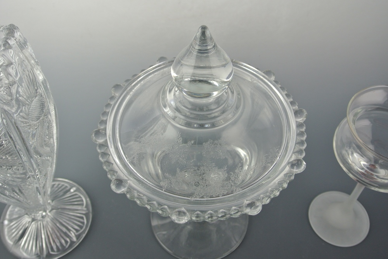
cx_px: 194
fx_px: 421
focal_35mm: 39
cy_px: 130
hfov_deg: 49.5
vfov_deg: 34.3
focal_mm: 14.5
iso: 250
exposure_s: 1/125
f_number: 4
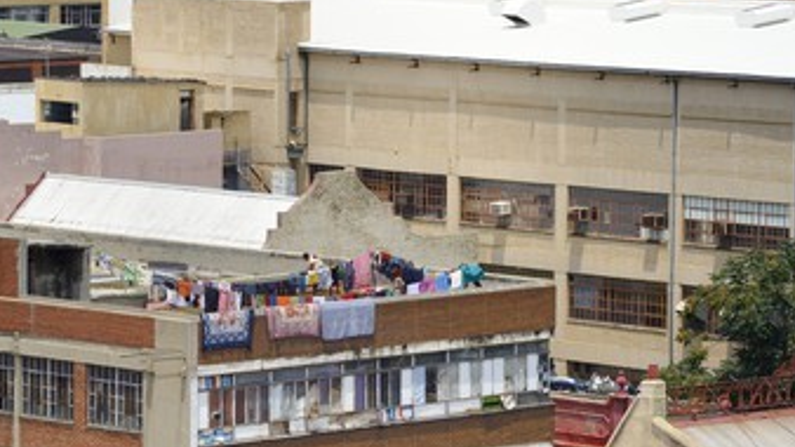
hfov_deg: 8.3
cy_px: 306
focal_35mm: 260
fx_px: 5480
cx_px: 318
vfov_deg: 4.7
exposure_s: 1/250
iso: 200
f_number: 16
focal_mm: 200
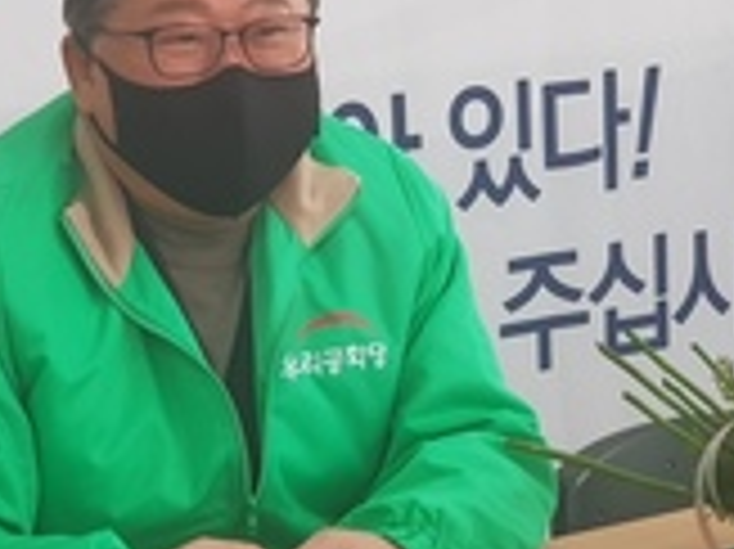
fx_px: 2373
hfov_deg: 17.5
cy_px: 191
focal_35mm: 112
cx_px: 221
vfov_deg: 13.2
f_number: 2.4
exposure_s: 1/30
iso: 100
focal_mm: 6
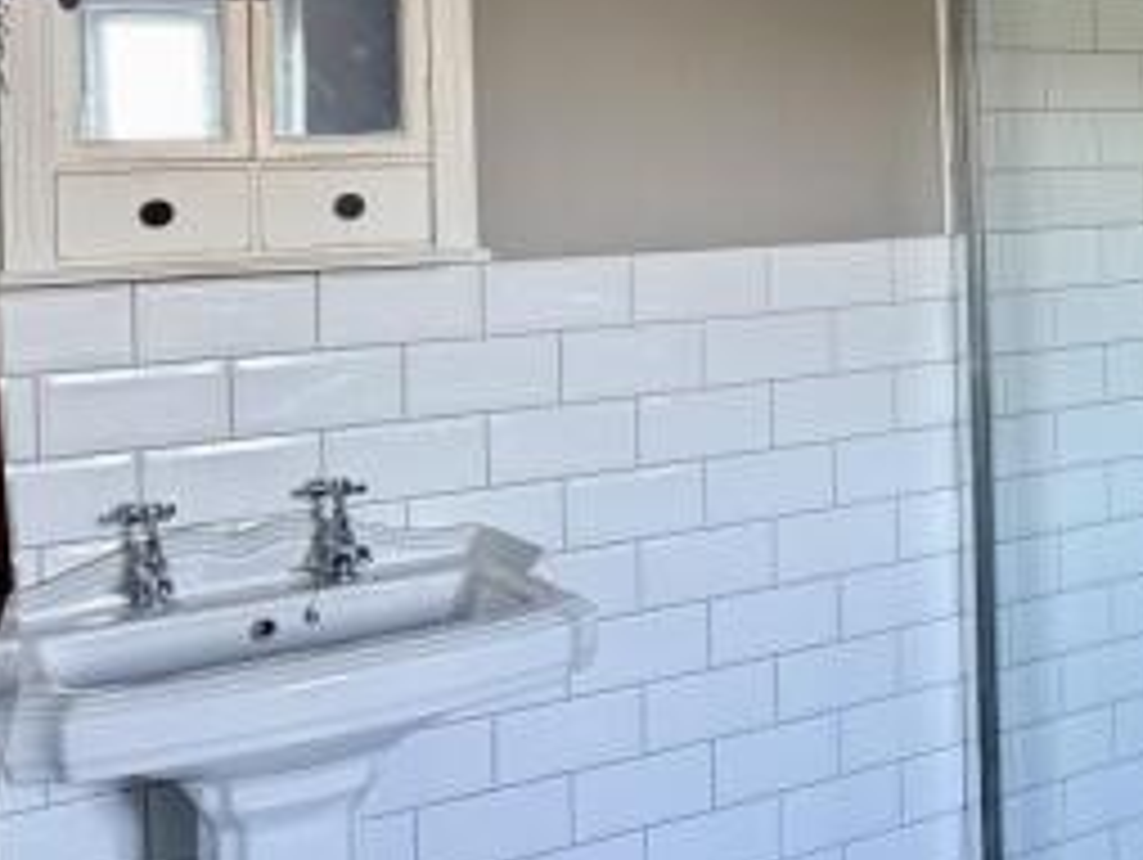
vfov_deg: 26.0
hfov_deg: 30.7
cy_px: 137
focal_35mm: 55
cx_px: 1298
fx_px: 1818
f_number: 1.78
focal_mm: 6.76
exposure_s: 1/50
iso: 400
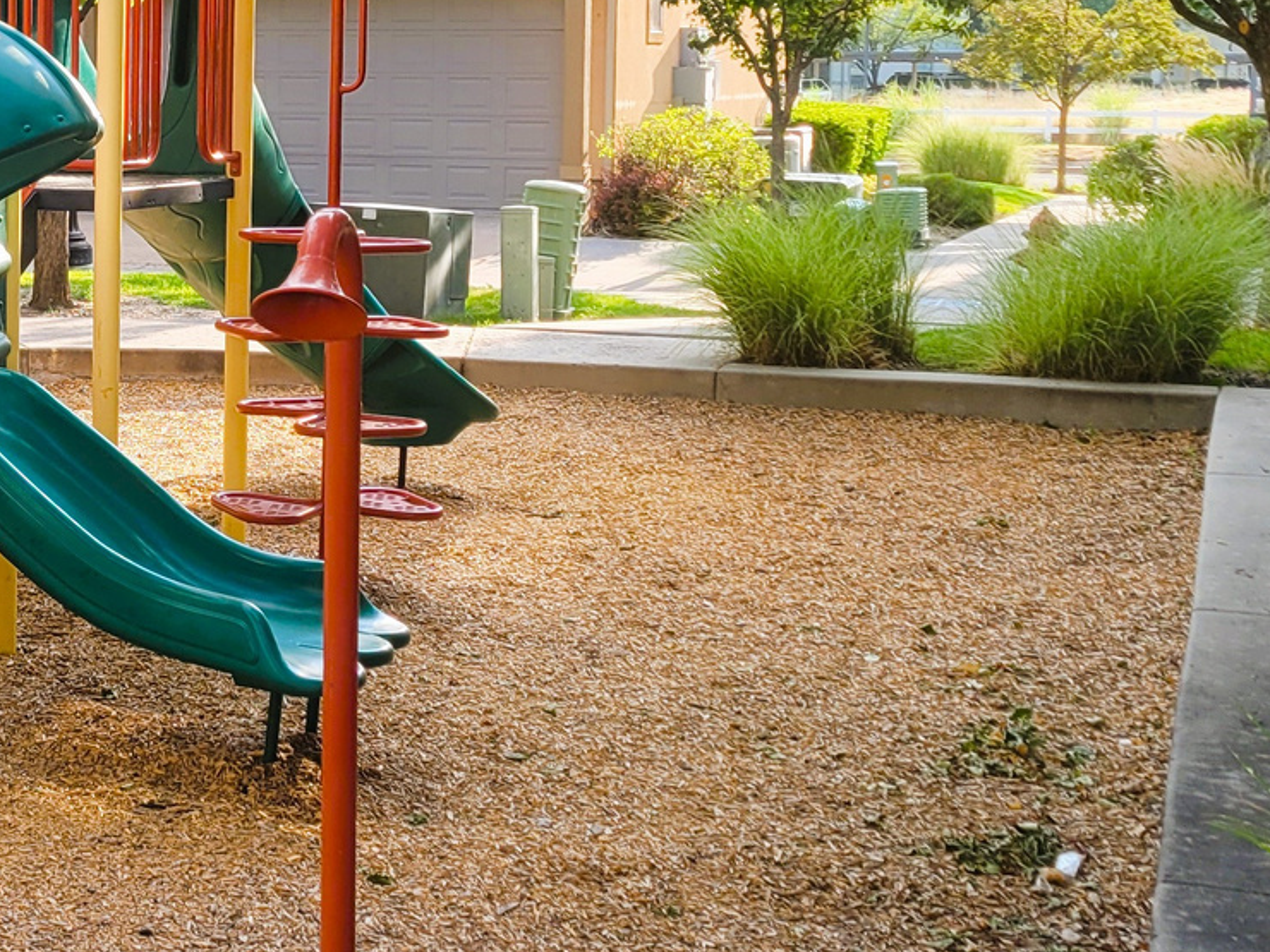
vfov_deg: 20.3
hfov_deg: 26.0
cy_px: 290
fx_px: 2642
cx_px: 89
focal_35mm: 72
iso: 40
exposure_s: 1/447
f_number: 1.8
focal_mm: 5.4
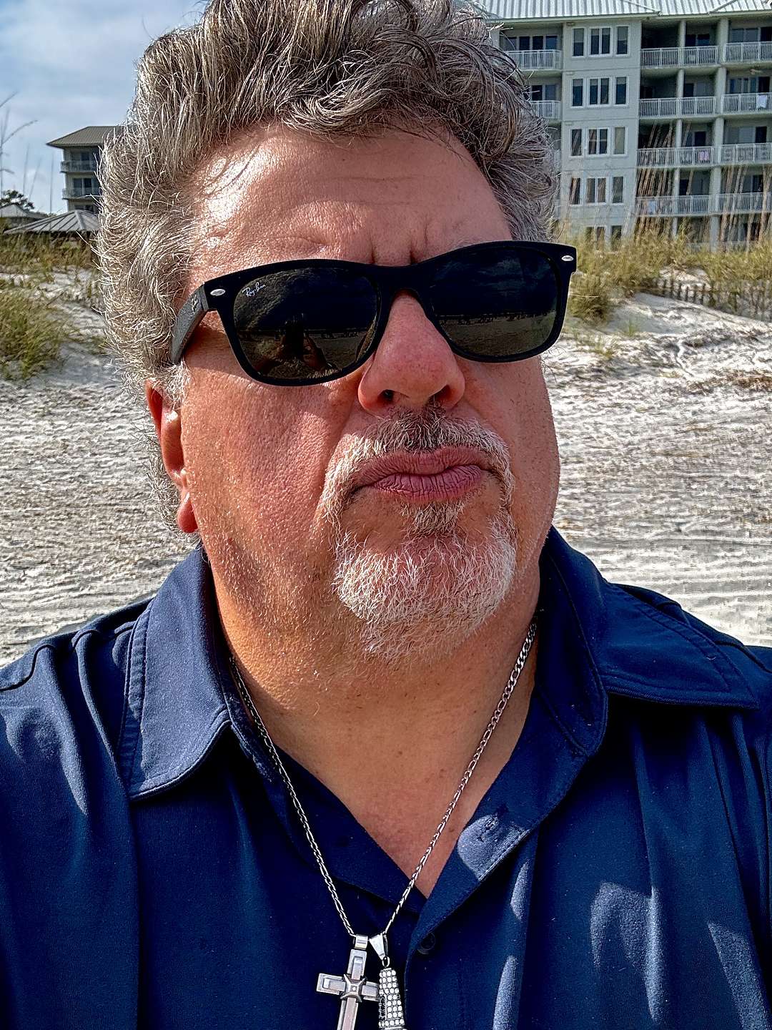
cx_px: 386
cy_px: 515
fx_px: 892
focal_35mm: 30
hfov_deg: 46.8
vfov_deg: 60.0
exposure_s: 1/1058
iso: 25
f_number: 1.9
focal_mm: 2.69
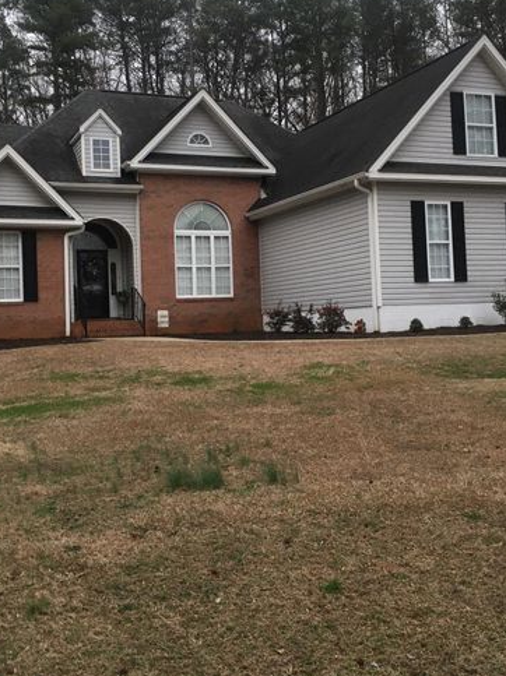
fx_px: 781
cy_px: 290
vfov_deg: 46.7
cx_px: 219
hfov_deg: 35.8
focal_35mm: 40
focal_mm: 4.15
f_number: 2.2
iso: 32
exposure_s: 1/30
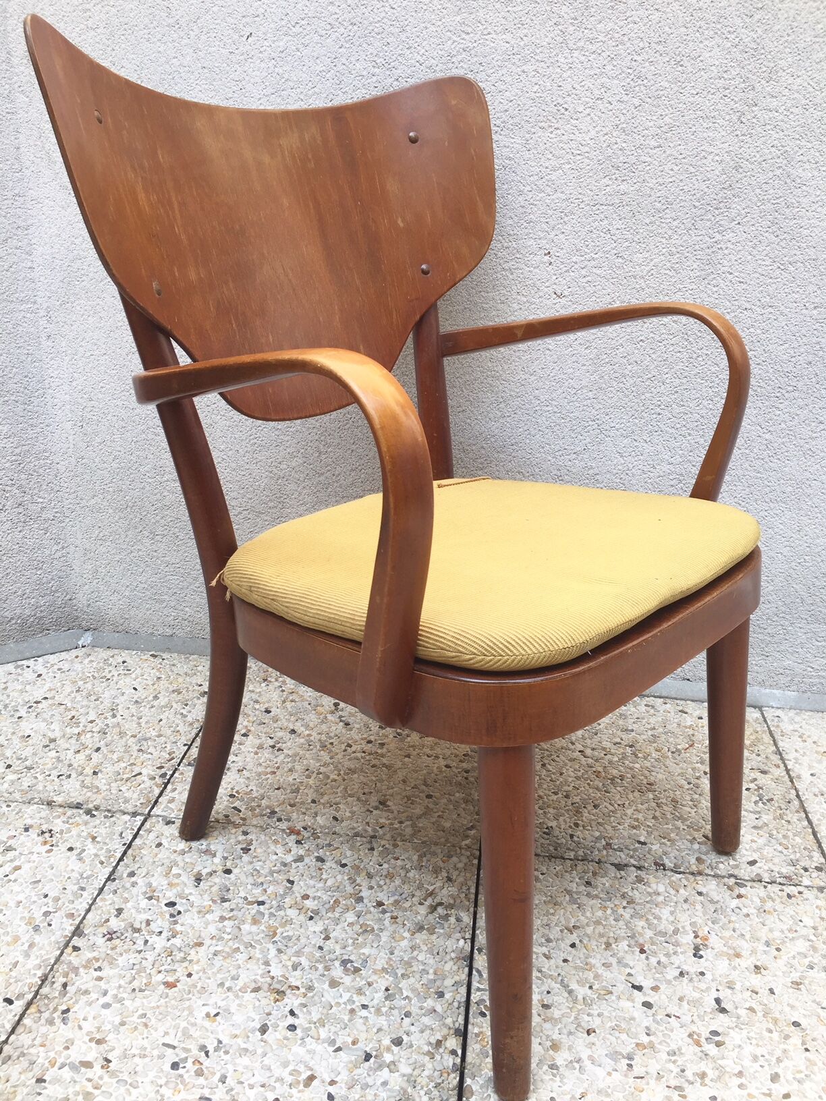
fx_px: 923
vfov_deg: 61.7
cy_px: 550
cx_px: 413
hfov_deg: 48.2
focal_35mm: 29
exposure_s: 1/220
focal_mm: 4.15
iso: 32
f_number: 2.2
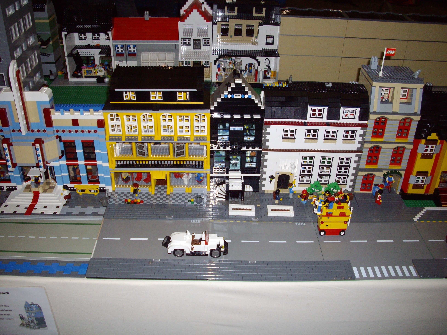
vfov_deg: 38.7
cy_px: 168
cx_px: 224
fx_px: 478
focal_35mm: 37
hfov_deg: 50.1
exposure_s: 1/50
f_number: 2.8
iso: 160
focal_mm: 6.2
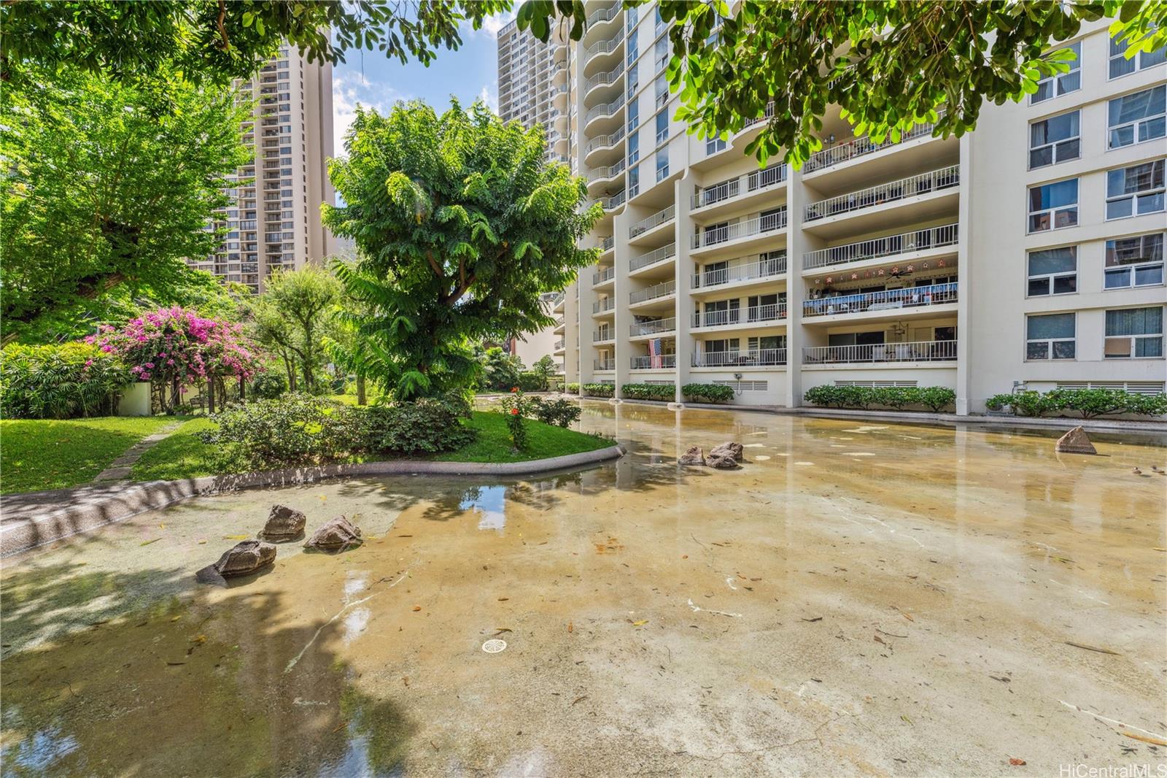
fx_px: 454
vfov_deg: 81.2
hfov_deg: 104.3
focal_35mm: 14
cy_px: 389
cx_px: 584
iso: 400
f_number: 9
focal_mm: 14
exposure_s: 1/400
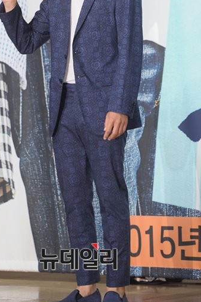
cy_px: 105
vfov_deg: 10.3
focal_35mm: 199
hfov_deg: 6.9
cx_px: 77
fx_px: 1666
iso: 800
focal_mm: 140
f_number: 4
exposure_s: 1/200
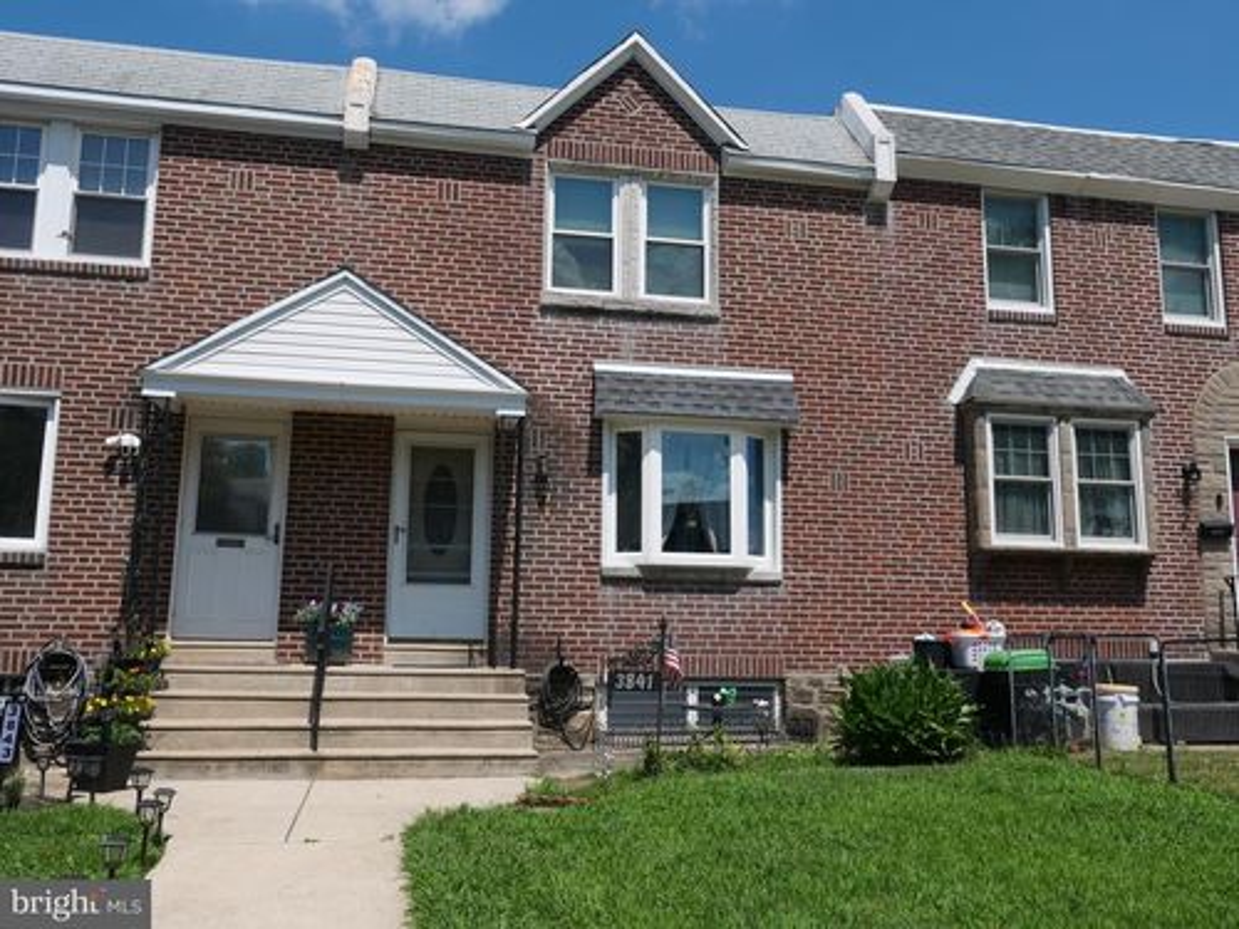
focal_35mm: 32
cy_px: 464
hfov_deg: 56.8
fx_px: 1145
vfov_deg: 44.2
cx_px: 620
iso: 200
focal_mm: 14.4
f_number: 5.6
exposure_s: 1/1000
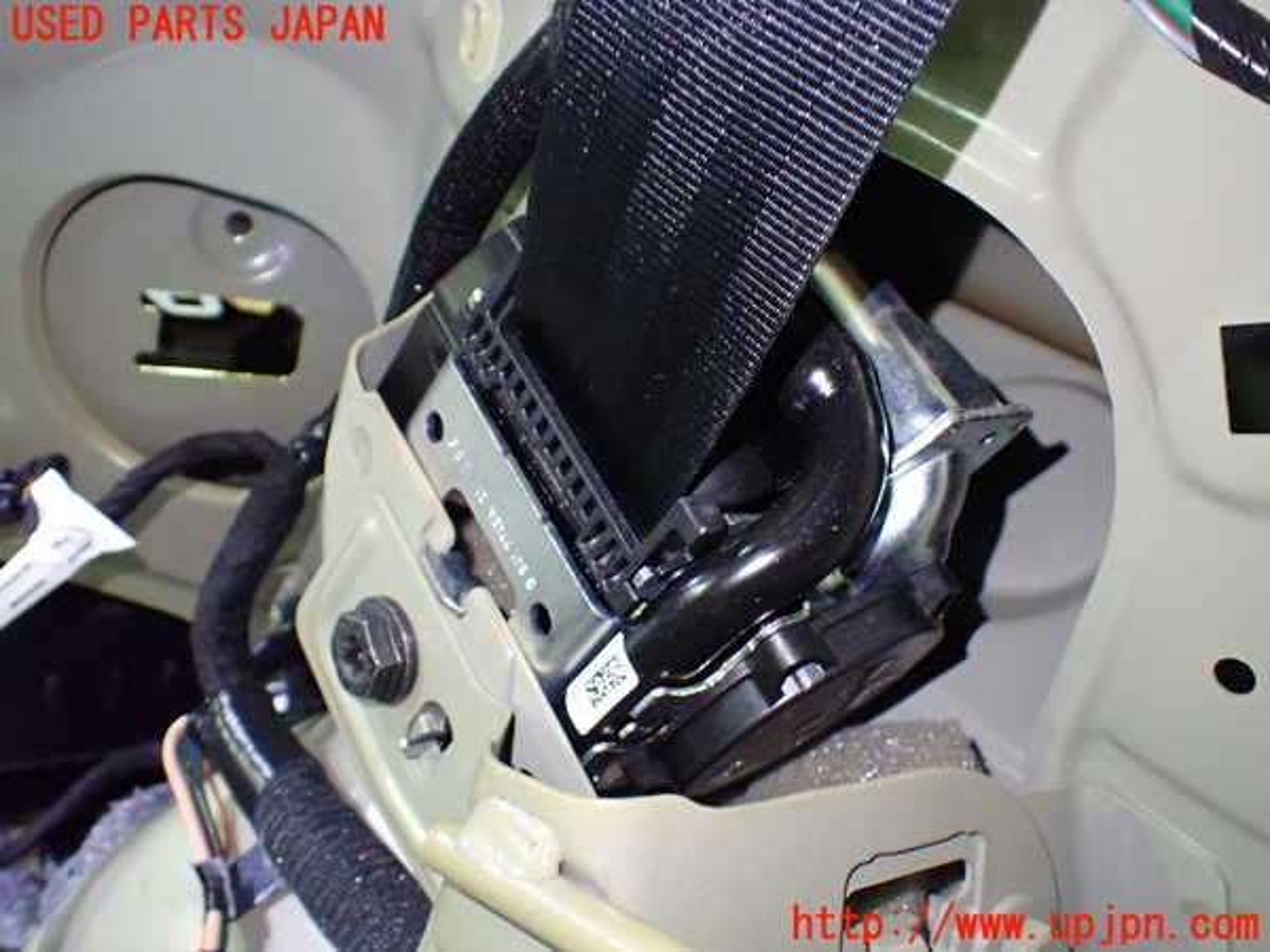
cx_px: 635
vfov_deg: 46.8
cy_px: 476
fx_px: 1101
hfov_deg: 60.0
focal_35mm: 30
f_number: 2.3
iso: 800
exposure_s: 1/40
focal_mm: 5.4
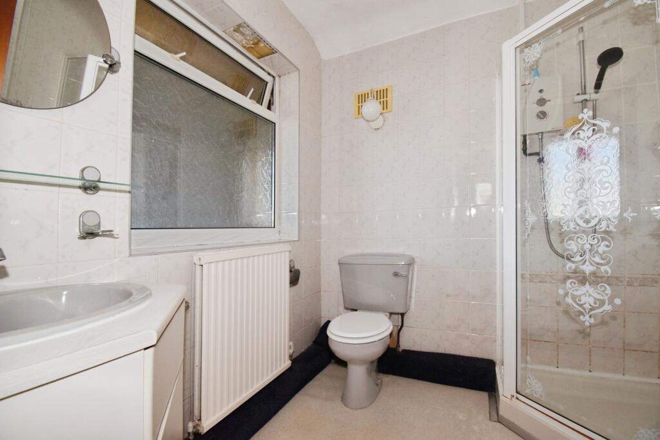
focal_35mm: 15
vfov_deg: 77.3
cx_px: 330
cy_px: 220
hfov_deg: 100.4
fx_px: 275
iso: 1000
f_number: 8
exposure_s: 1/60
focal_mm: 10
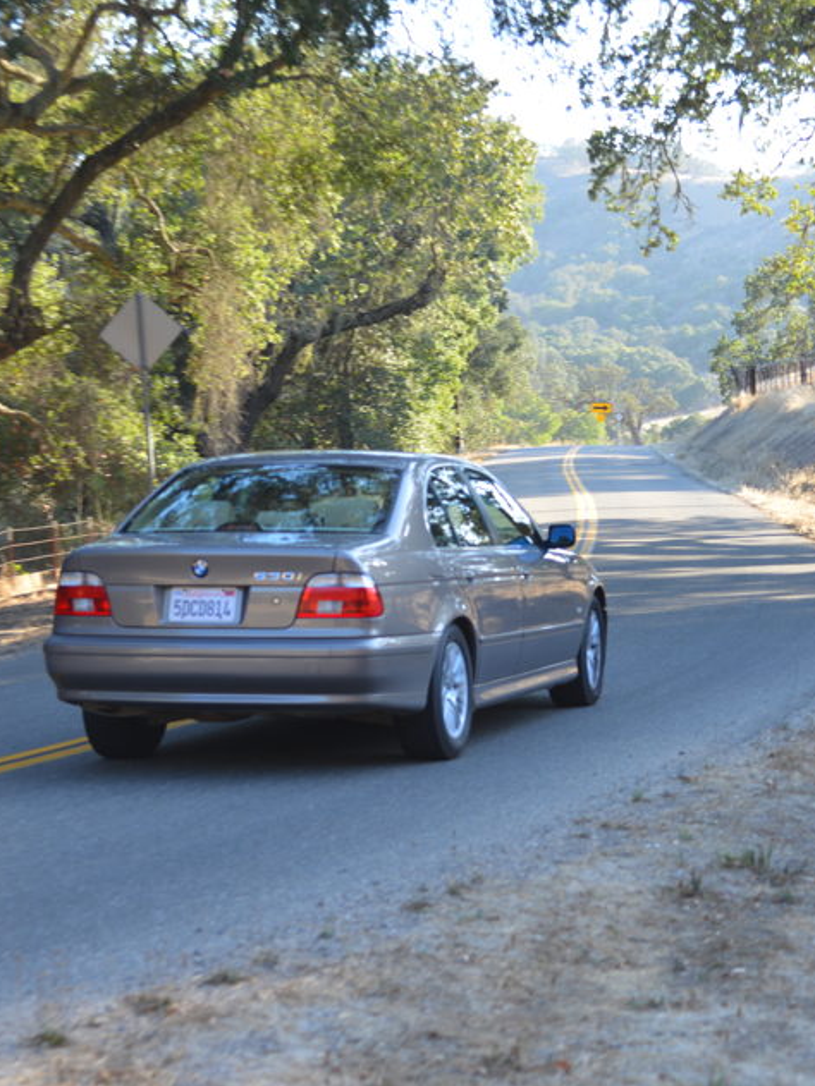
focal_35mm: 81
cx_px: 428
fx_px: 2543
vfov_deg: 24.1
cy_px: 532
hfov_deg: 18.2
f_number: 4.5
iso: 200
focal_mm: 52
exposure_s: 1/160
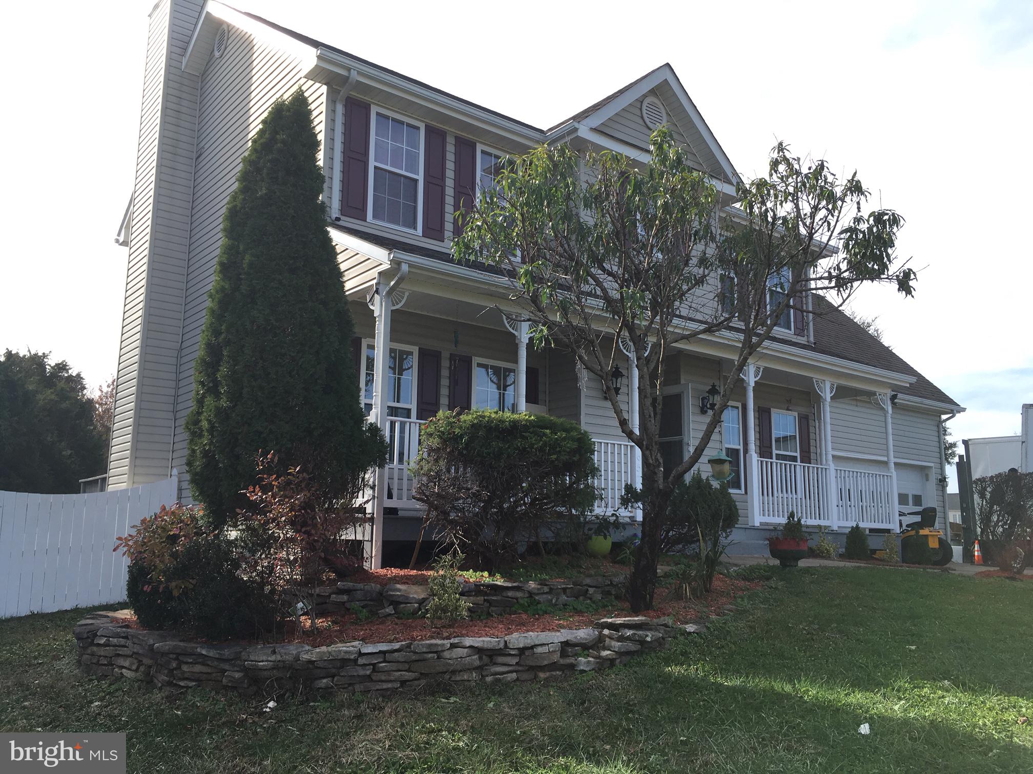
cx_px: 516
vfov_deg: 48.2
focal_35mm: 29
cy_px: 387
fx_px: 865
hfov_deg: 61.7
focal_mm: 4.15
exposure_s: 1/674
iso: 25
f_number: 2.2
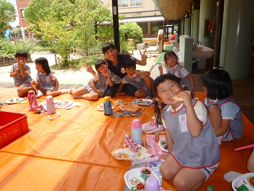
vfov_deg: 54.9
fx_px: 183
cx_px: 127
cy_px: 96
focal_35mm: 25
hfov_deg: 69.4
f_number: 2.8
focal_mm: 4.4
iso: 100
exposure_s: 1/500
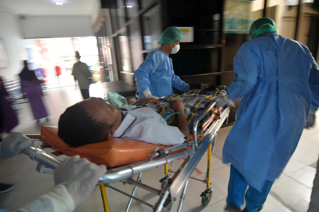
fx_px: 159
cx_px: 160
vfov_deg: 67.4
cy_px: 106
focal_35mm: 18
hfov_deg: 90.0
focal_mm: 12
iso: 250
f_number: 4
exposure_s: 1/25
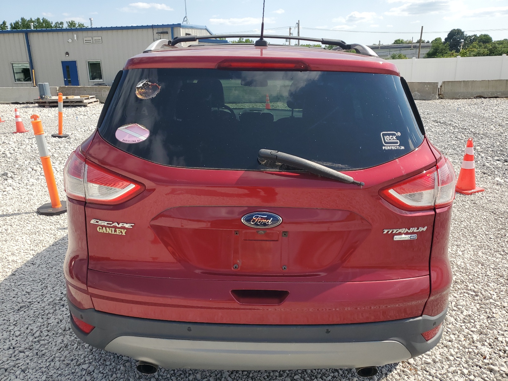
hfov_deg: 67.3
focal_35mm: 26
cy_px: 190
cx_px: 254
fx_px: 382
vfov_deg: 53.1
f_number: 1.5
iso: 50
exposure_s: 1/2500
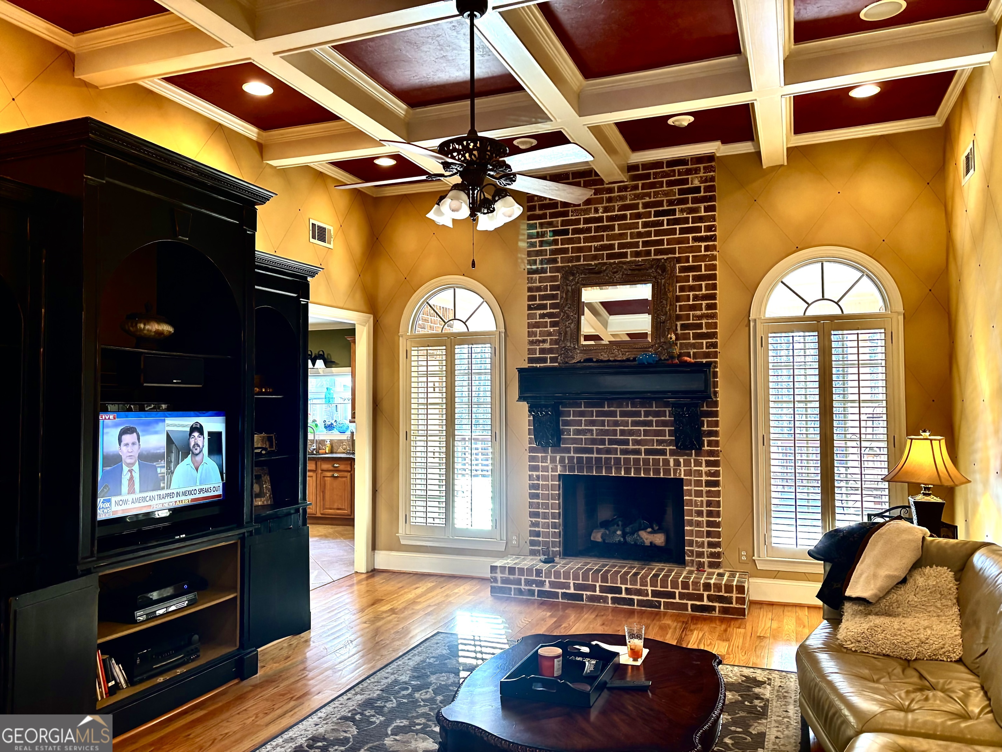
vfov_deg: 53.1
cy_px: 376
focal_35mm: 26
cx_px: 501
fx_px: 753
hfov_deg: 67.3
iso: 200
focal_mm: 5.96
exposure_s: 1/60
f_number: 1.6
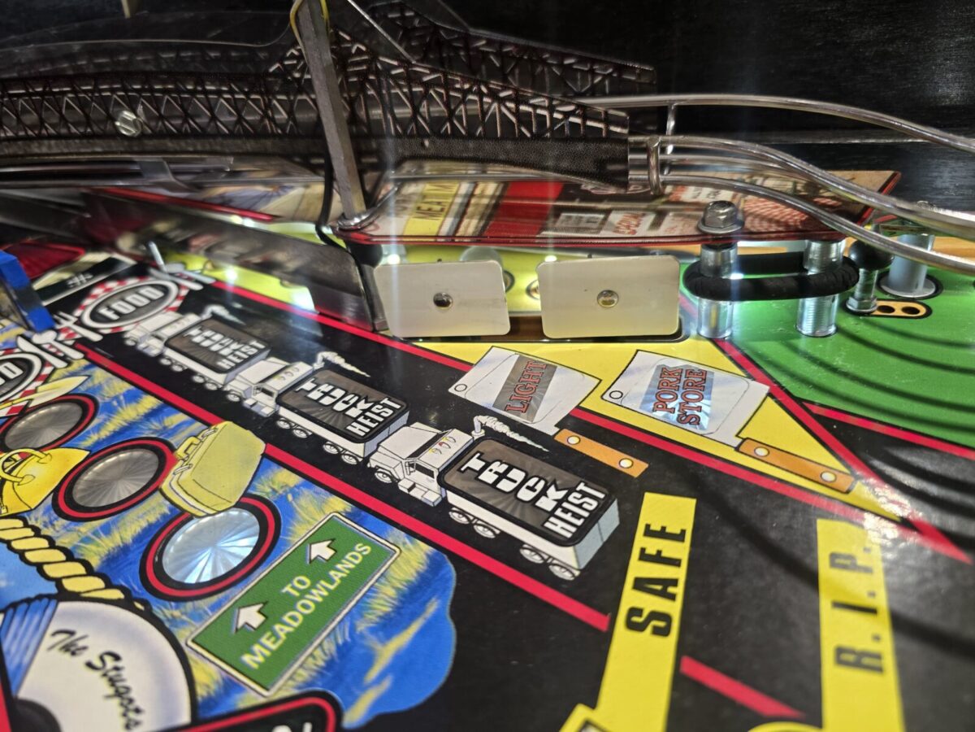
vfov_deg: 58.9
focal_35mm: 23
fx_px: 648
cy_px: 366
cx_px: 488
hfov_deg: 73.9
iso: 125
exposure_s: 1/100
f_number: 1.7
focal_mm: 6.3
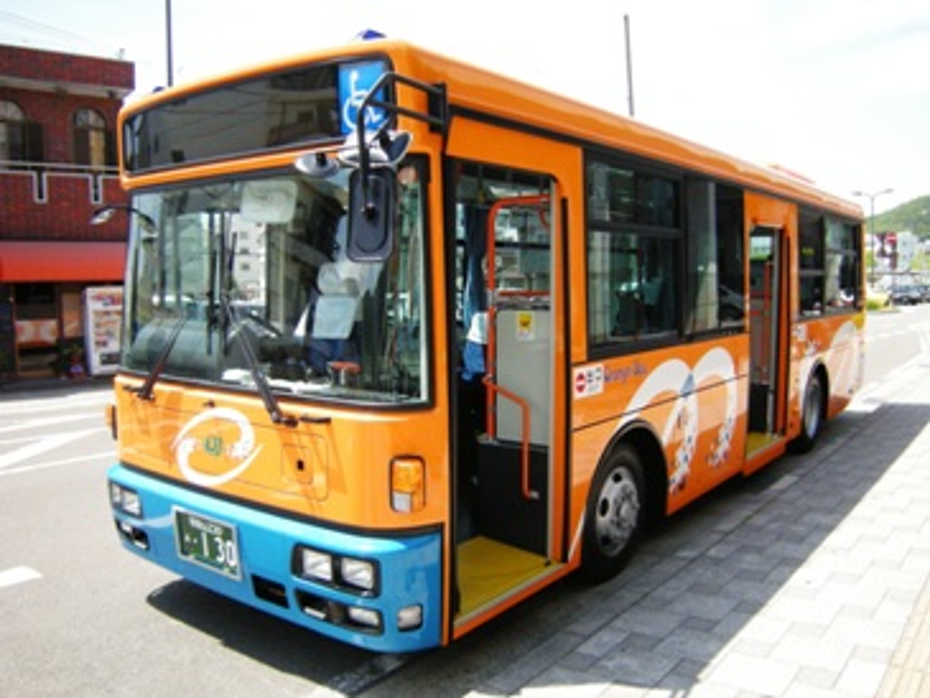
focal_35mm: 28
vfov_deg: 49.8
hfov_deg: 63.4
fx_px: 753
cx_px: 465
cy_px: 349
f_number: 5.6
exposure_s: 1/399
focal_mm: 4.7
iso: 200
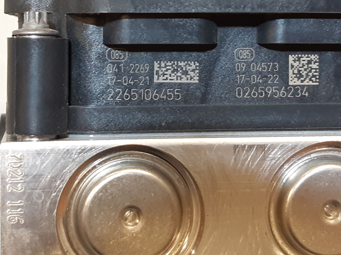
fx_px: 345
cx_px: 191
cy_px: 84
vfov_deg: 40.2
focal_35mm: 35
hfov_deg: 52.5
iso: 100
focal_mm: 3.93
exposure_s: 1/50
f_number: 1.7
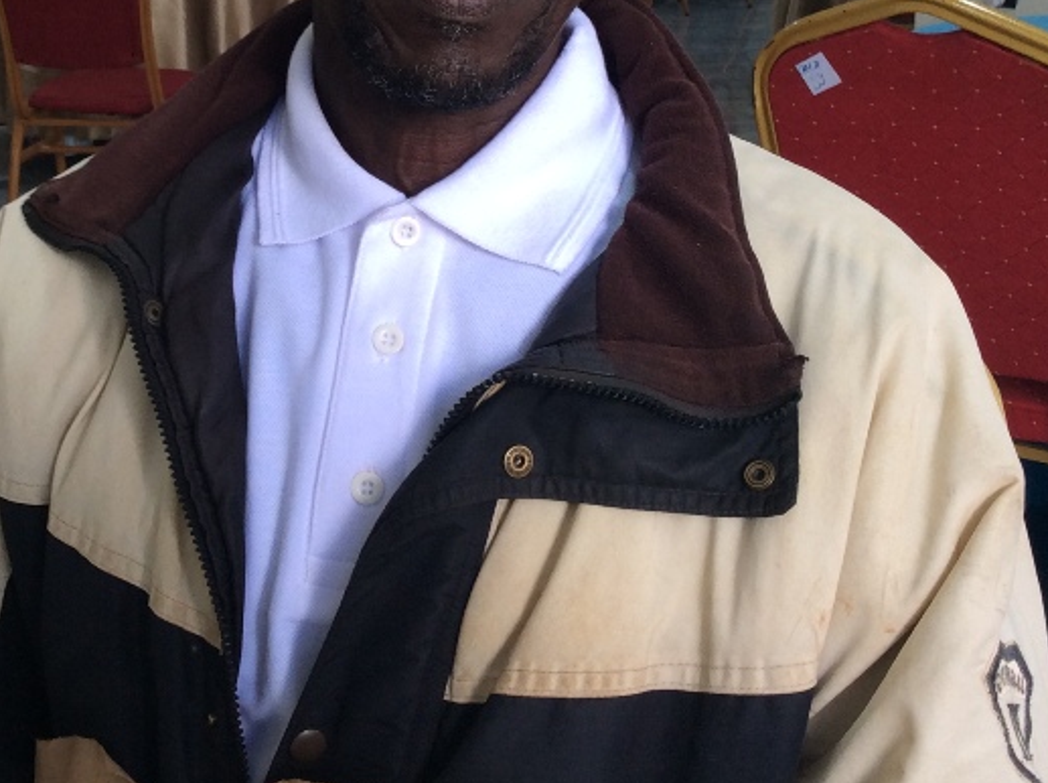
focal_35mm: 58
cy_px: 142
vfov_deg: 24.7
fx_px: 1753
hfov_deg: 32.9
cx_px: 329
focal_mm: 3.3
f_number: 2.4
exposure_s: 1/24
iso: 32
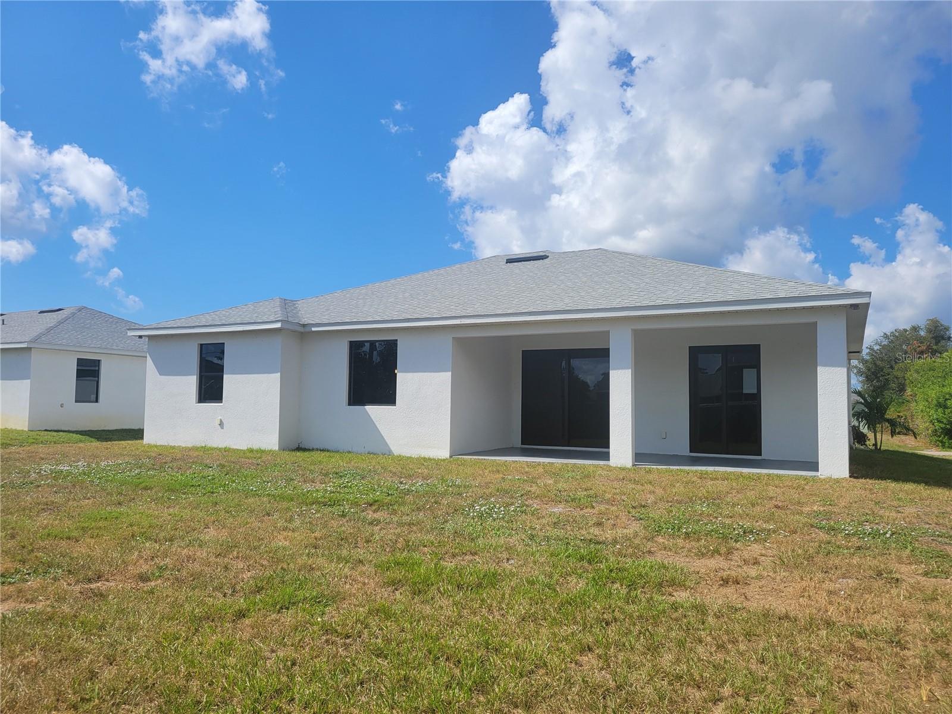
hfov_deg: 67.3
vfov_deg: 53.1
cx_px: 476
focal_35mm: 26
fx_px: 715
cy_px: 357
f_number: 1.8
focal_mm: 5.4
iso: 40
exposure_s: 1/3446
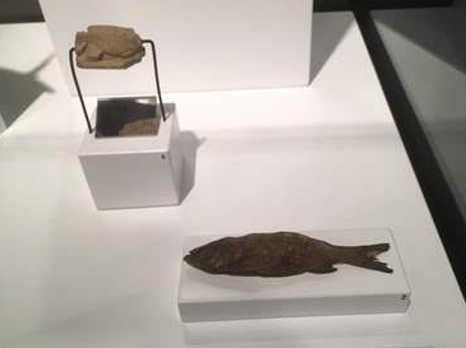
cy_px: 201
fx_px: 471
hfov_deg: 52.6
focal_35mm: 35
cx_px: 257
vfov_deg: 40.5
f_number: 2.2
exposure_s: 1/33
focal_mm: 4.15
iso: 40
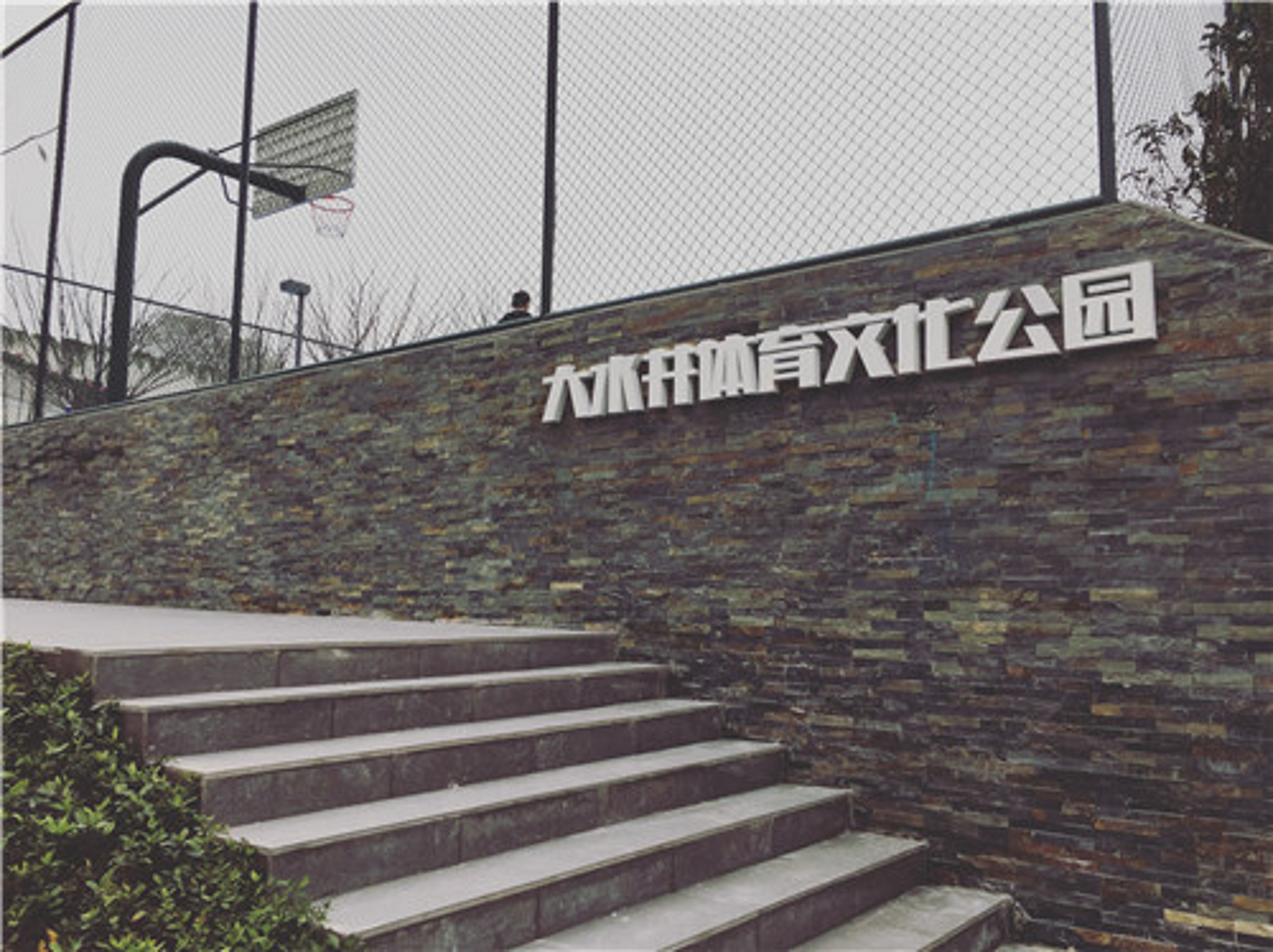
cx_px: 636
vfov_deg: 48.2
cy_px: 476
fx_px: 1065
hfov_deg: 61.7
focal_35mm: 29
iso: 25
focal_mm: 4.15
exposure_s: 1/149
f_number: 2.2
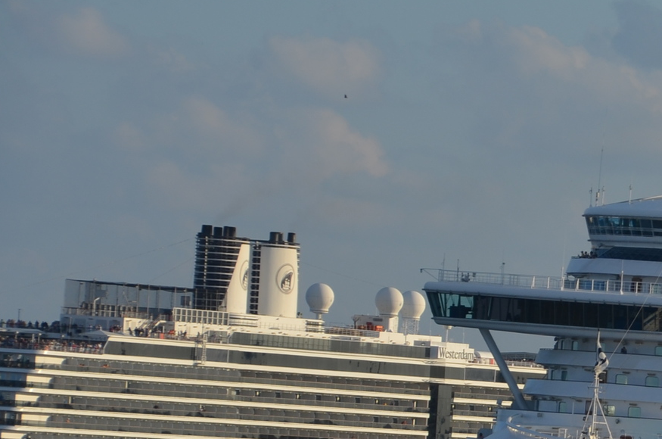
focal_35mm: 514
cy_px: 381
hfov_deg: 4.0
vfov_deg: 2.7
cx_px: 892
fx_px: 9435
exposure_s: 1/400
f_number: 10
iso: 100
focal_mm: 120
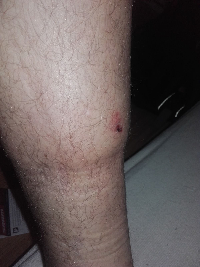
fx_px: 239
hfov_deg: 45.4
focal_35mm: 31
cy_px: 134
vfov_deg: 58.4
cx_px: 100
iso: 70
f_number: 2.2
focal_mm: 3.31
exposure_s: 1/100
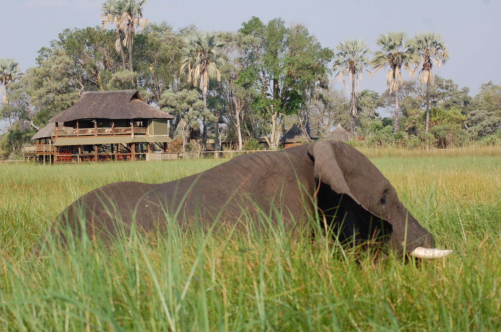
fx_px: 1459
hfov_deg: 19.5
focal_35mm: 105
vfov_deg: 13.0
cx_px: 250
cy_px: 166
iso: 220
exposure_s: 1/500
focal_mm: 70
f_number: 5.6
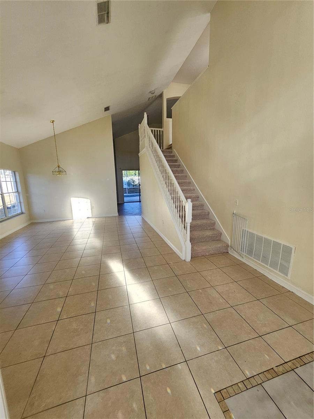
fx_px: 157
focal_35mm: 13
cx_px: 157
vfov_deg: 106.2
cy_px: 210
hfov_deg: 89.9
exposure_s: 1/207
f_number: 2.2
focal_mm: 1.74
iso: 80
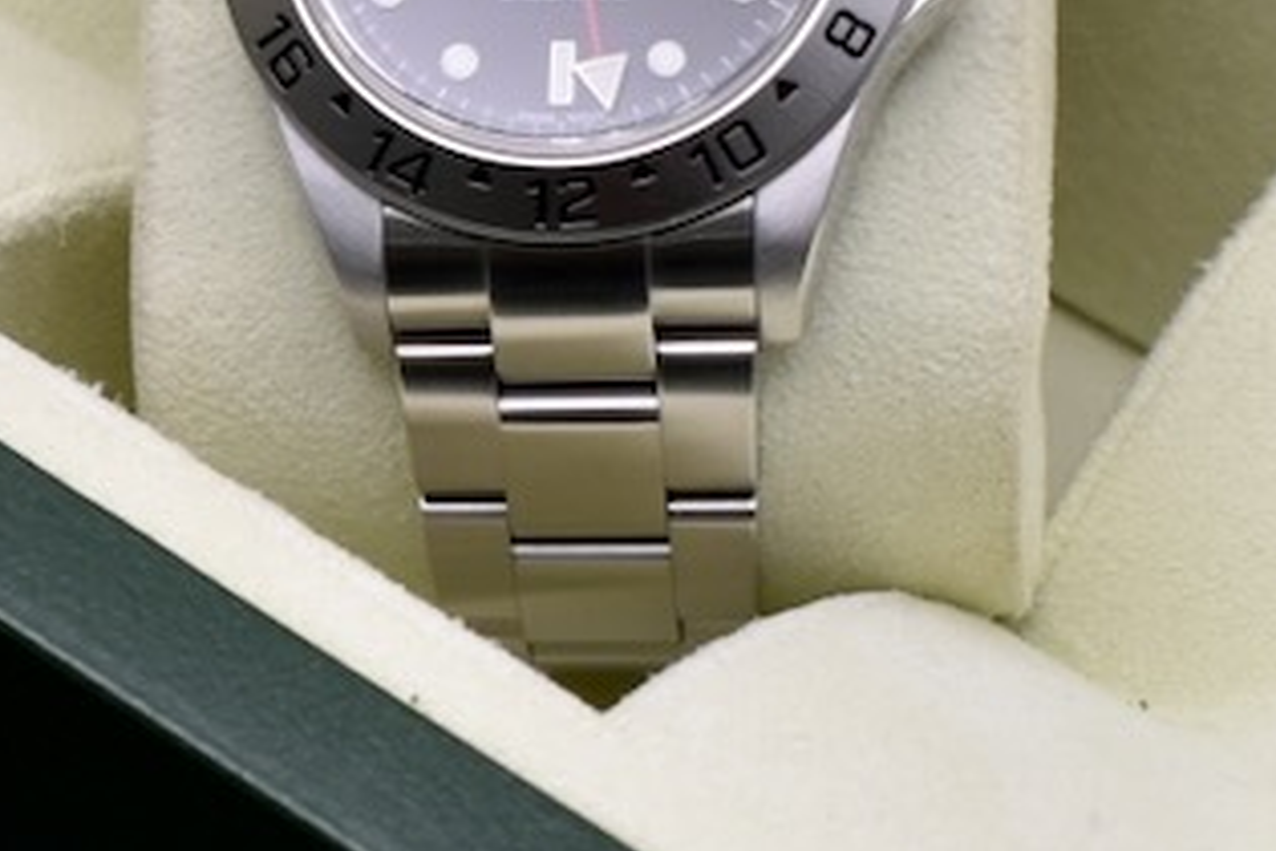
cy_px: 815
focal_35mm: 183
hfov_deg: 11.1
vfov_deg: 7.5
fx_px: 6486
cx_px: -178
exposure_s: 1/125
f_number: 5.6
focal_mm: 30
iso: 450
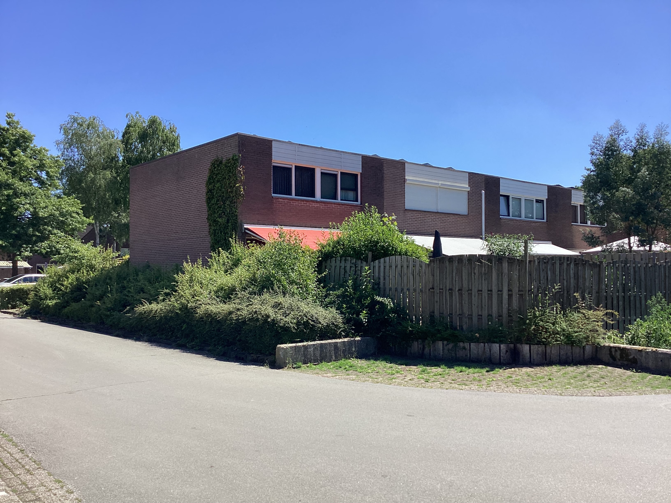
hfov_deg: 58.4
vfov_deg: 45.4
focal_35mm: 31
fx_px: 601
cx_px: 336
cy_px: 252
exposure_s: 1/1101
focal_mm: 3.3
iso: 25
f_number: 2.4
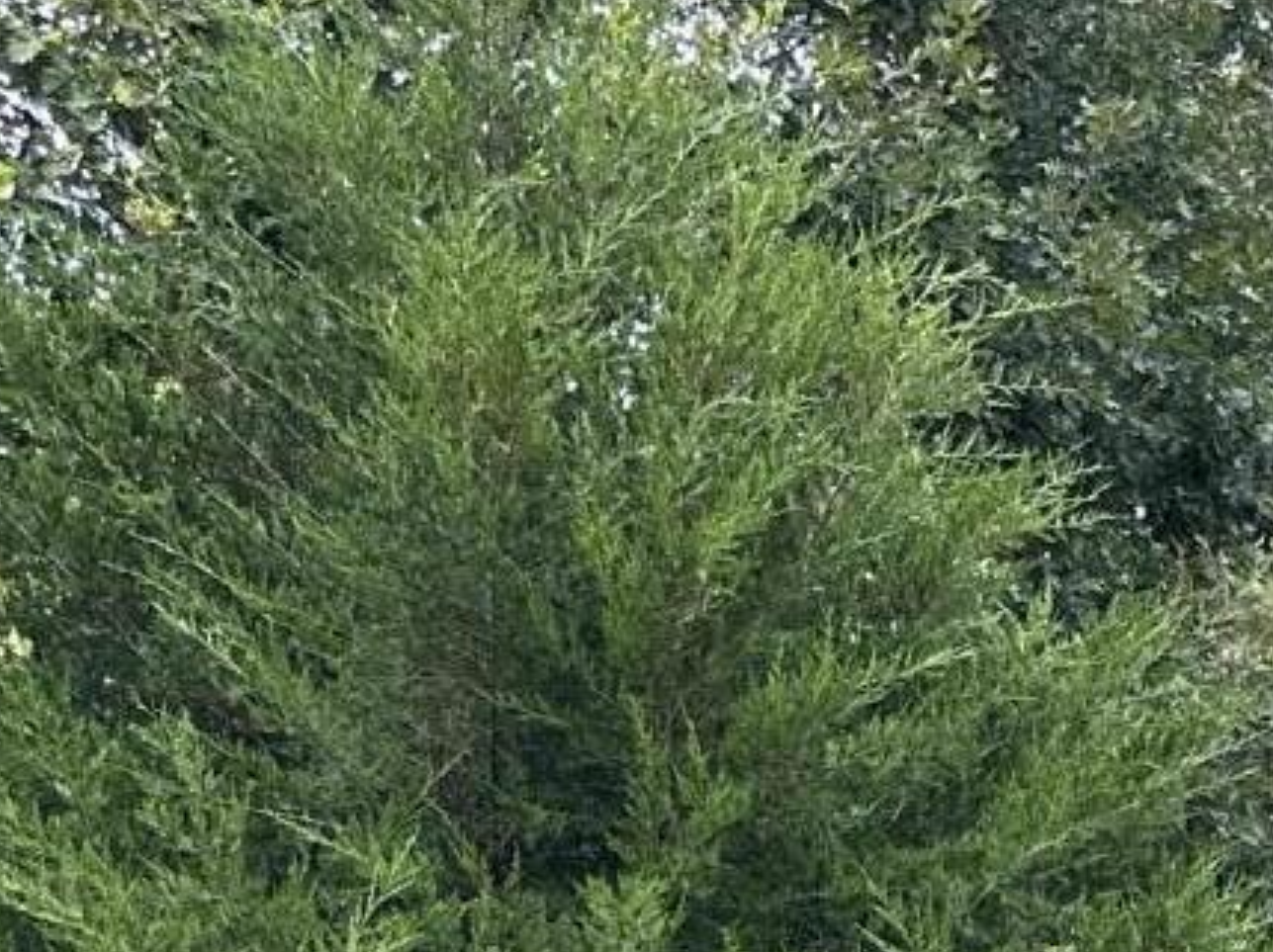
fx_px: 4115
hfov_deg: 16.0
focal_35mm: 112
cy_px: 1883
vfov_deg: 11.8
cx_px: 1970
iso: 80
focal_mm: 6.86
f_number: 1.78
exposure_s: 1/450
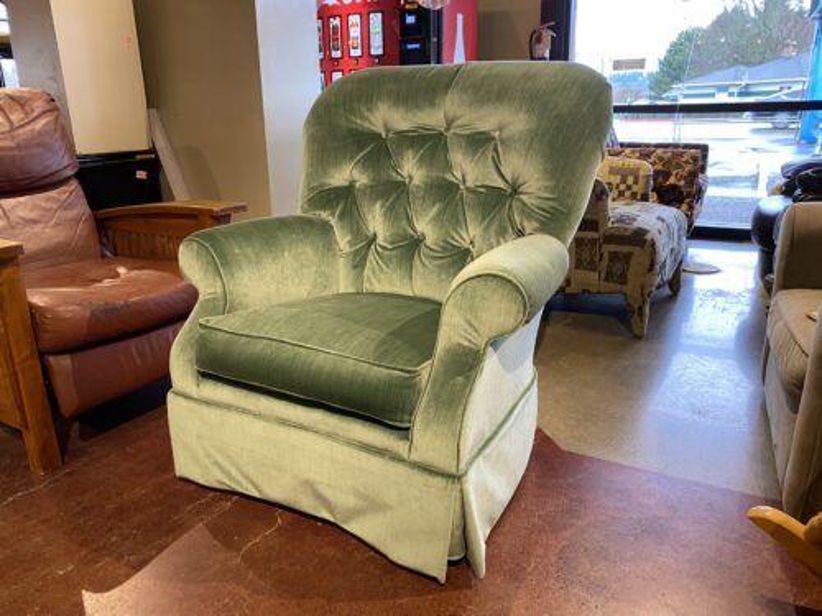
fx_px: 617
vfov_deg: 53.1
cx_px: 411
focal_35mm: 26
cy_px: 308
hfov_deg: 67.3
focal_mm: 4.25
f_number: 1.8
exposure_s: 1/60
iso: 100
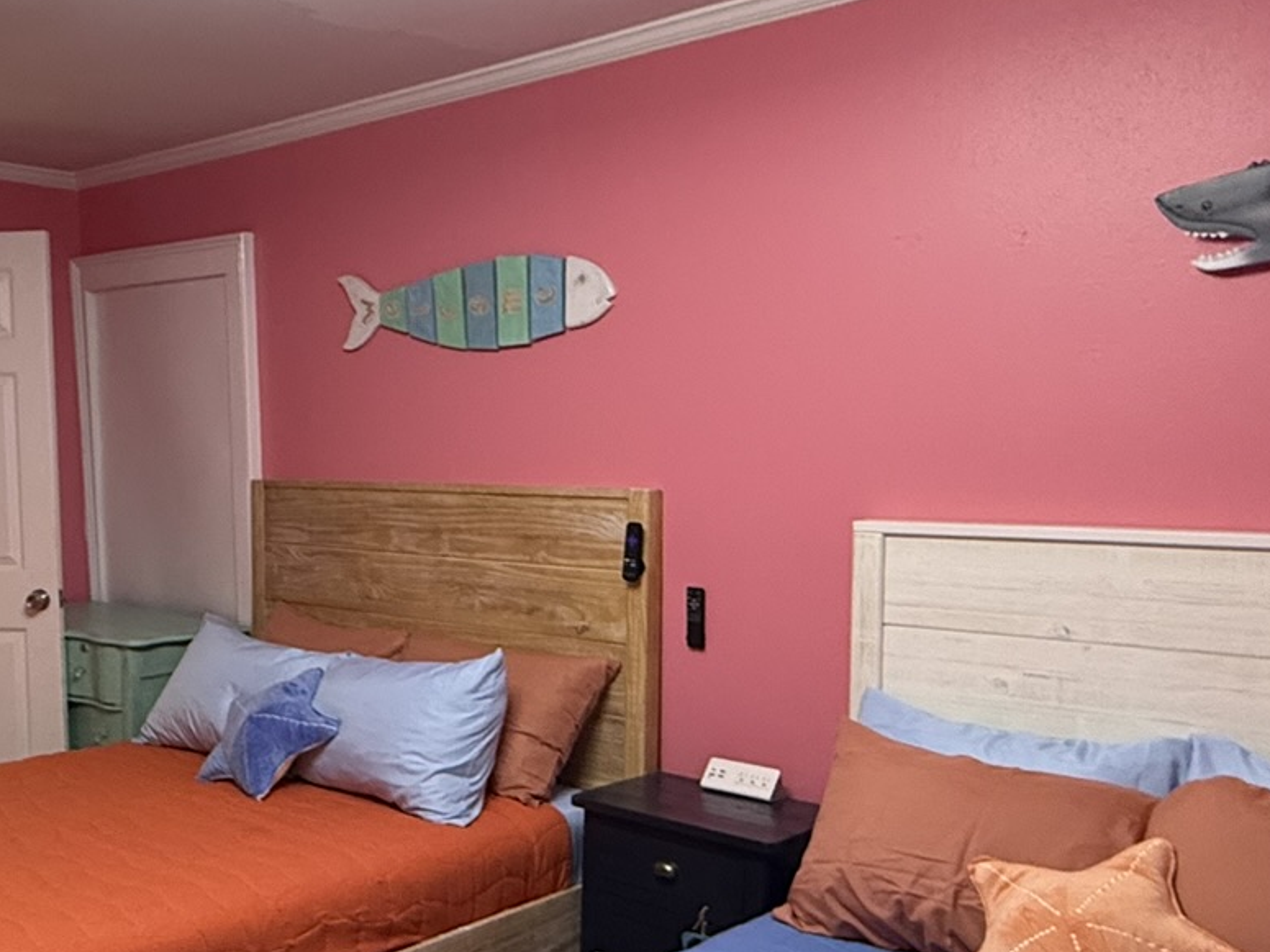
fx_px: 1357
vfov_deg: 38.5
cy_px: 569
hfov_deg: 49.0
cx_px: 390
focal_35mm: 37
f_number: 2.2
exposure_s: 1/60
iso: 250
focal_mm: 2.22
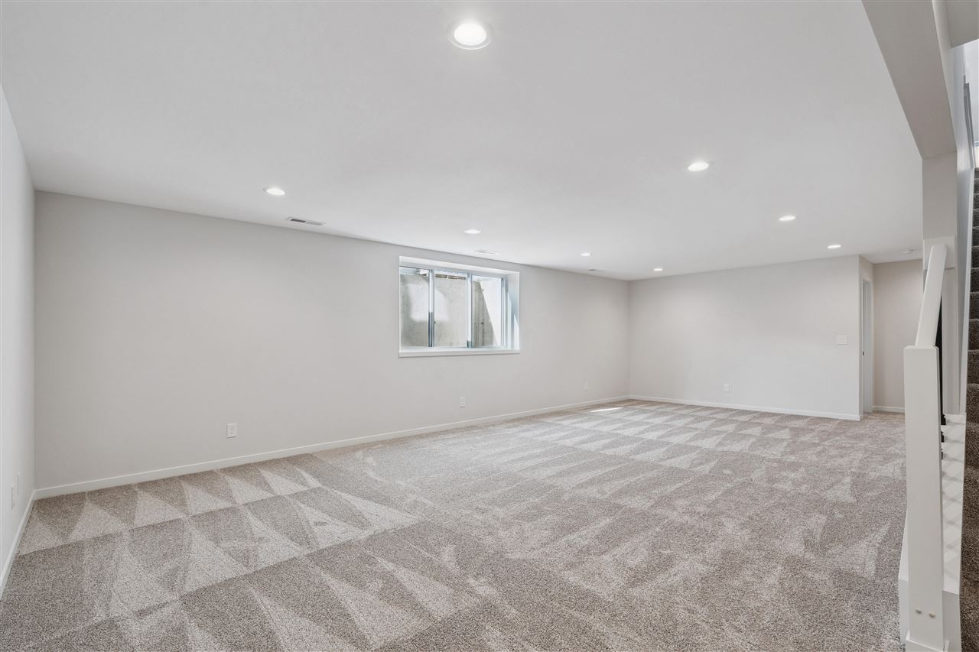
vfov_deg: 73.7
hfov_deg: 96.7
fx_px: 435
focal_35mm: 16
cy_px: 326
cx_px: 490
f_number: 8
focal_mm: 16
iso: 400
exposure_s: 1/20
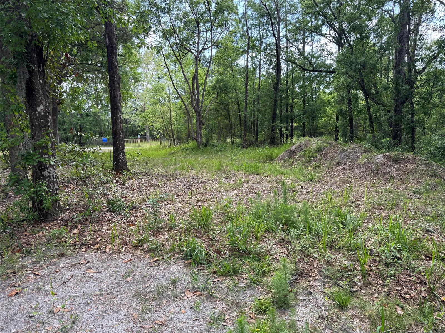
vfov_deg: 56.8
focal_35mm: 24
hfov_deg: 71.6
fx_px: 309
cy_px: 166
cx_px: 222
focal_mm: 6.76
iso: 80
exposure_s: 1/558
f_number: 1.78
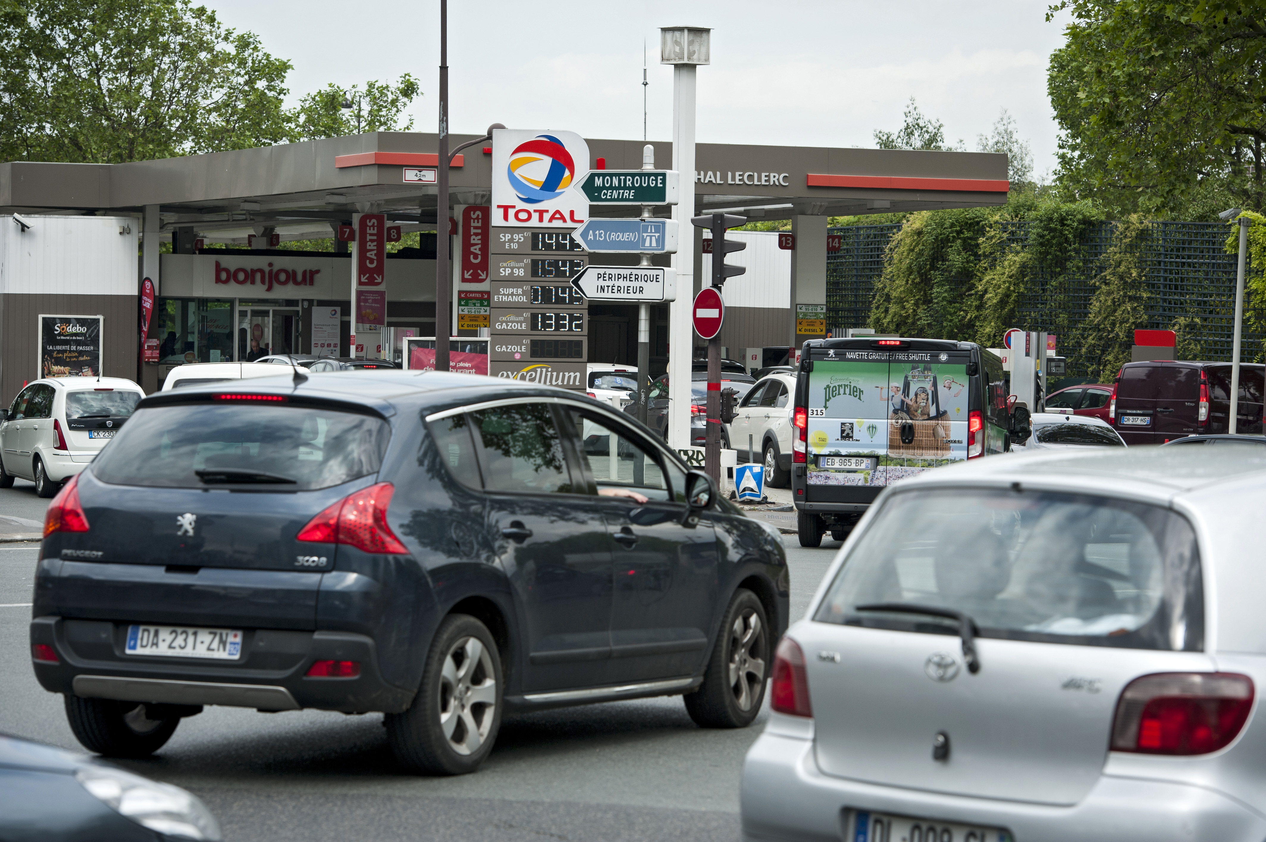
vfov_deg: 11.8
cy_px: 421
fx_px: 4077
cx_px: 633
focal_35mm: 116
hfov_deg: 17.7
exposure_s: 1/640
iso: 200
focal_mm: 116
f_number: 6.3
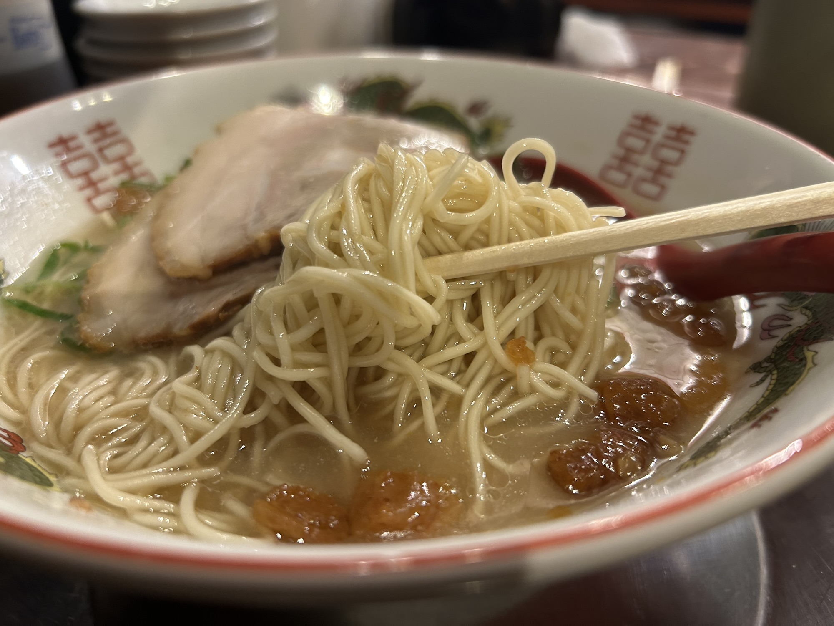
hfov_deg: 67.3
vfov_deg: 53.1
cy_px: 313
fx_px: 626
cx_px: 417
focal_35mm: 26
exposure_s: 1/50
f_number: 1.5
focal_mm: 5.7
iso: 250
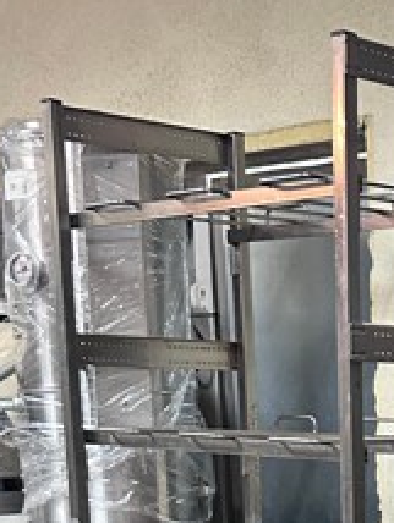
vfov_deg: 19.4
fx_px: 1378
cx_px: 521
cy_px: 730
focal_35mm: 91
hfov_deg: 15.4
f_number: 1.78
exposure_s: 1/60
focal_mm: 6.86
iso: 500
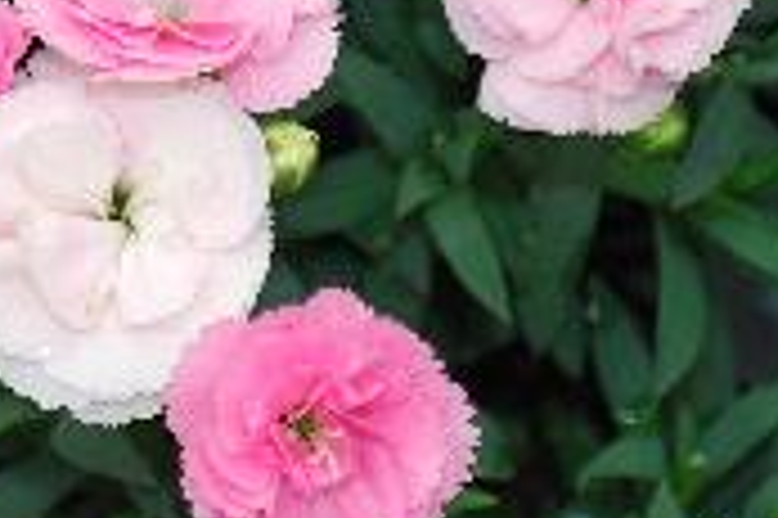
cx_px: 121
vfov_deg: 8.1
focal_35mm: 167
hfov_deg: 12.2
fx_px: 3606
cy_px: -41
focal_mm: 48
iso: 200
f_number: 5.6
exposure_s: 1/100
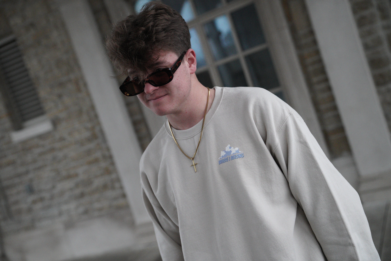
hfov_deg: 43.6
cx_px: 196
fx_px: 489
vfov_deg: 29.9
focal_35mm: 45
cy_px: 130
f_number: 2.8
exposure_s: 1/1250
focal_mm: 45
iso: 10000
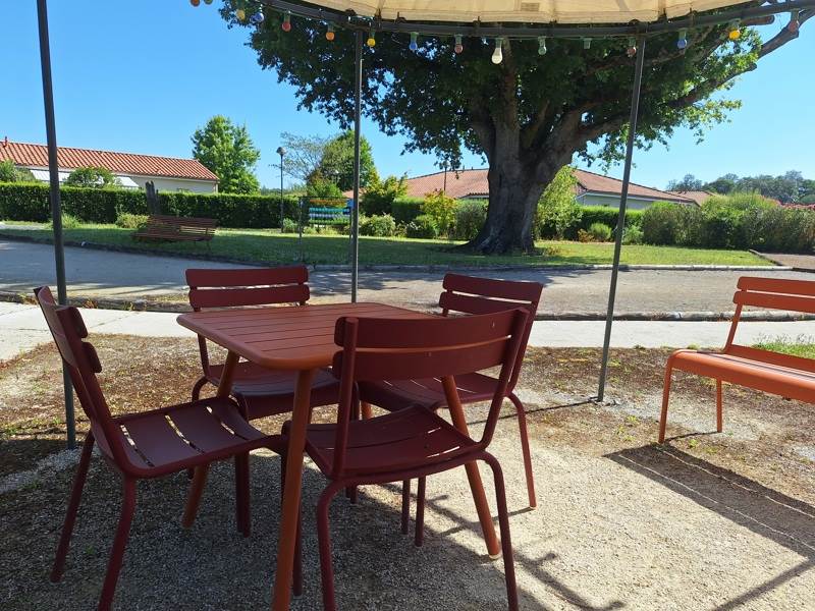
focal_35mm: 23
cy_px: 306
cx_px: 408
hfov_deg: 73.9
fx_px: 542
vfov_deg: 58.9
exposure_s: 1/2336
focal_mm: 5.54
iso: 40
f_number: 1.8
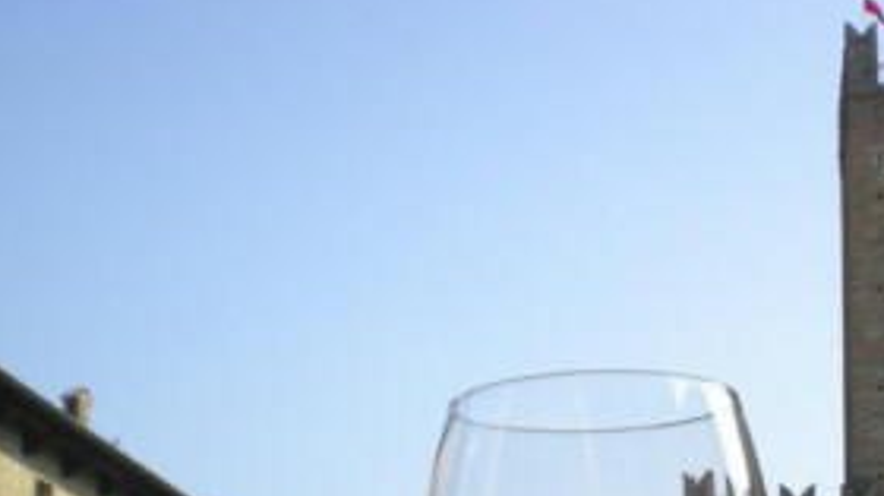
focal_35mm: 74
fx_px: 1733
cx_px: 631
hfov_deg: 28.3
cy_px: 570
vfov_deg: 15.7
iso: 50
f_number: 4.6
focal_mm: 6.3
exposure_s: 1/276
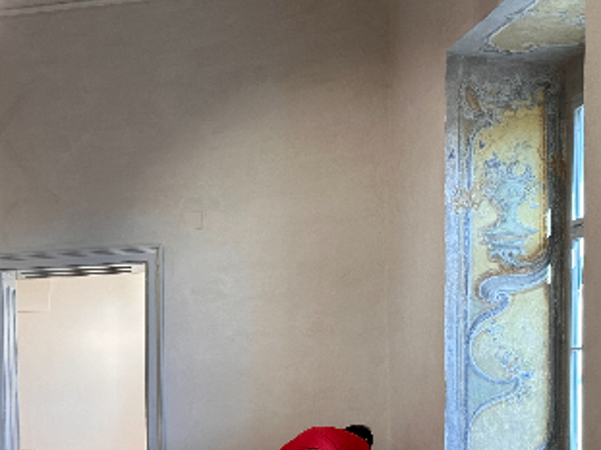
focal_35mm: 54
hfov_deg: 31.3
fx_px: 937
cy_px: 401
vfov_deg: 26.2
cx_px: -70
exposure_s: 1/137
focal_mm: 6.86
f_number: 1.78
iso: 64
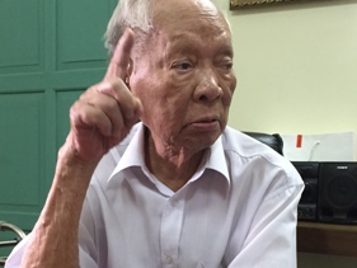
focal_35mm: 44
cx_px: 130
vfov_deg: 32.7
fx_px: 454
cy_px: 171
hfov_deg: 42.5
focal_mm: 4.15
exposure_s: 1/33
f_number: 2.2
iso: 200
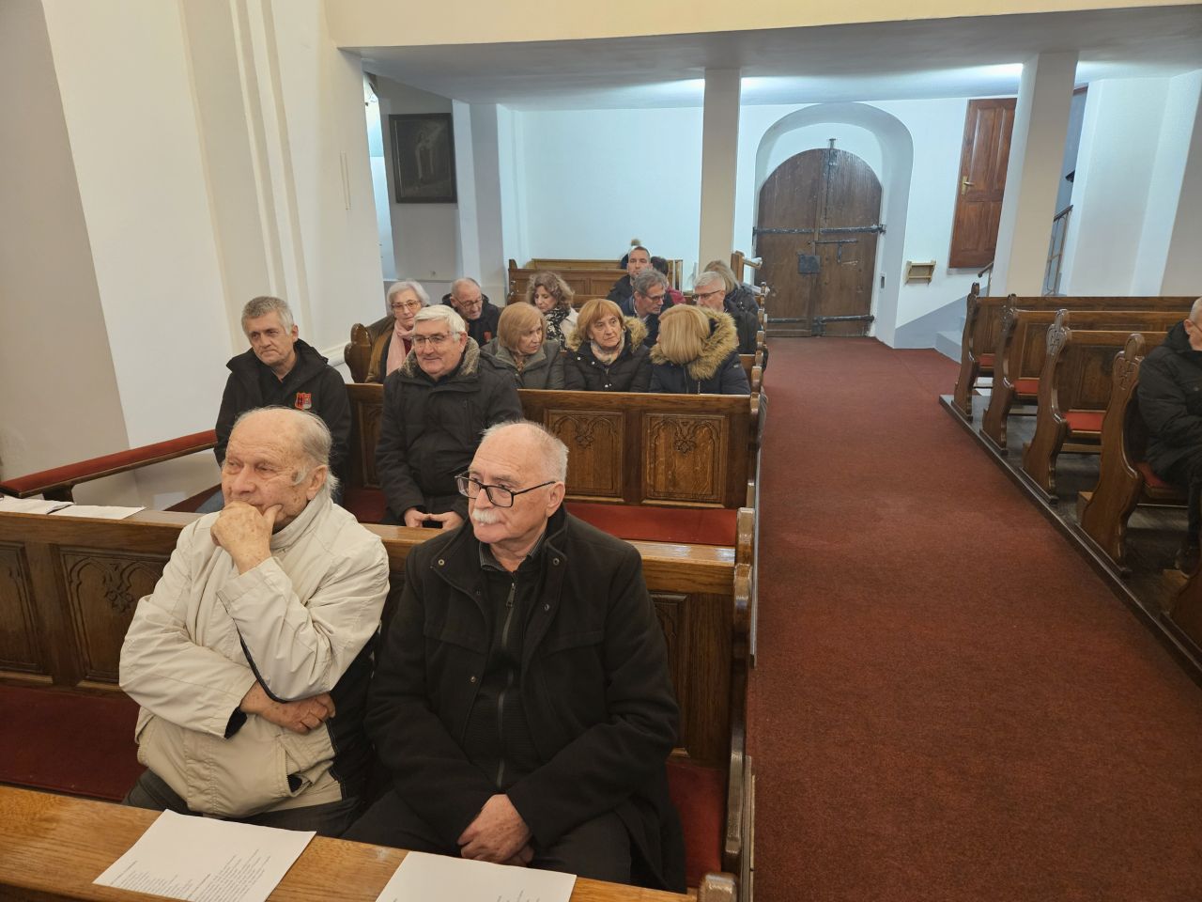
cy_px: 451
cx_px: 601
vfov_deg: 58.9
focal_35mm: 23
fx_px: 799
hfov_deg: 73.9
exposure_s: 1/50
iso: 640
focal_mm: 5.4
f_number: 1.8
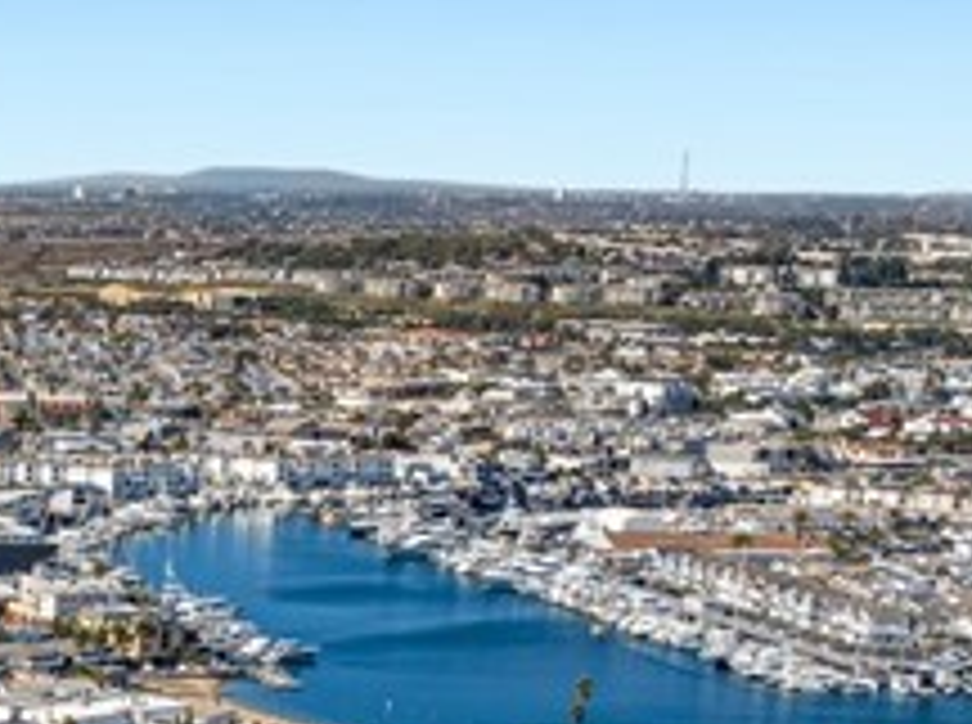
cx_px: -572
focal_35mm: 114
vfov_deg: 12.5
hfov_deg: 15.6
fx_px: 3194
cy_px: 998
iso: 100
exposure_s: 1/80
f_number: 2.8
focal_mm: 12.29
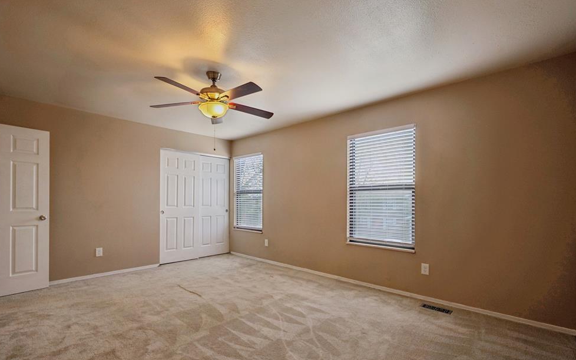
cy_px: 198
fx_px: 251
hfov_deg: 97.8
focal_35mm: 16
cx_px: 283
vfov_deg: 71.1
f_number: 8
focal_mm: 15
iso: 400
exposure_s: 1/50
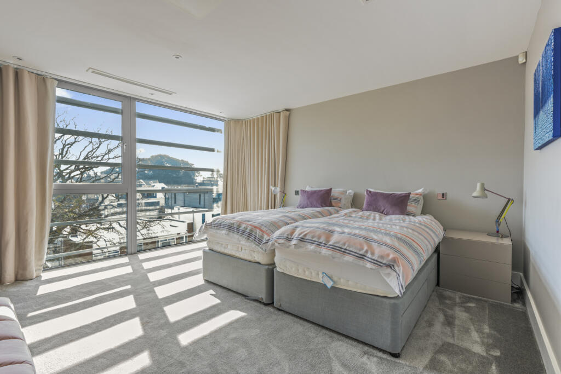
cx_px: 280
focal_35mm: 16
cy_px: 187
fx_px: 249
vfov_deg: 73.8
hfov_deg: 96.7
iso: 200
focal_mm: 16
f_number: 11
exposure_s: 1/8
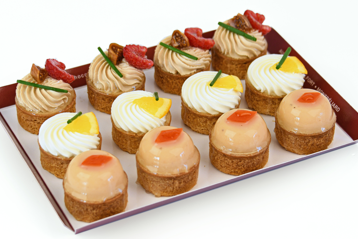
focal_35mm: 125
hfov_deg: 16.4
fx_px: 1243
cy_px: 120
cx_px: 185
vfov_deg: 11.0
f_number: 4.8
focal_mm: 62
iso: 250
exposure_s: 1/80
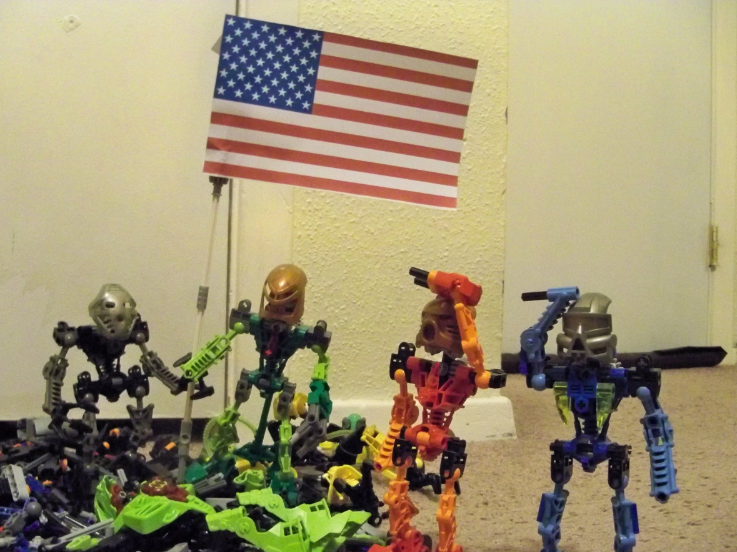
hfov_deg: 49.0
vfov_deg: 37.7
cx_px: 356
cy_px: 299
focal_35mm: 38
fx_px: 809
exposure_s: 1/8
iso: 1250
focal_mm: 6.2
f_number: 3.5
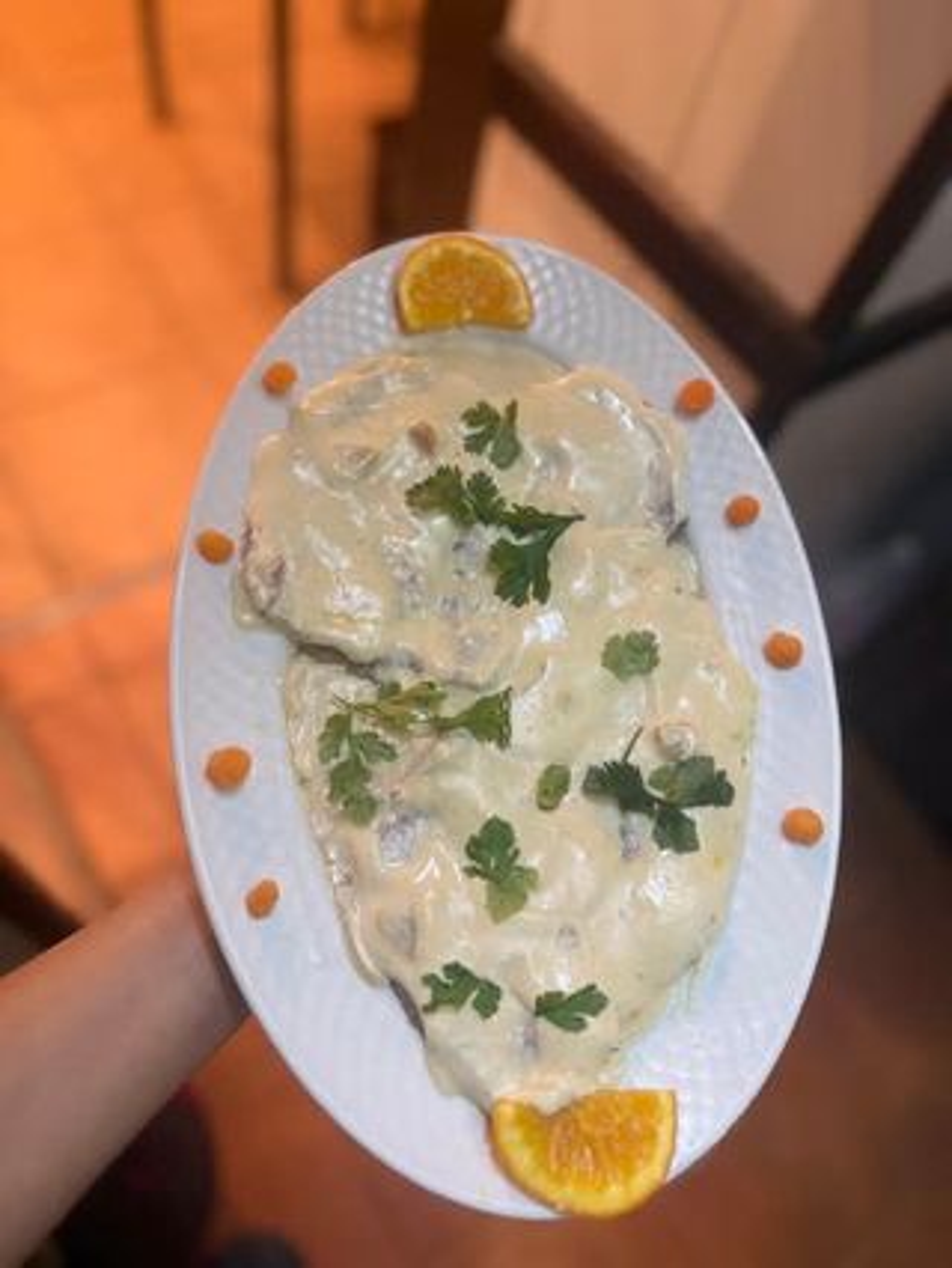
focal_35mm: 24
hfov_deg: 56.9
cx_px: 476
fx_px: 879
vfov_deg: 71.6
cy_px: 634
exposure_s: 1/50
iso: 125
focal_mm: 6.76
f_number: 1.78
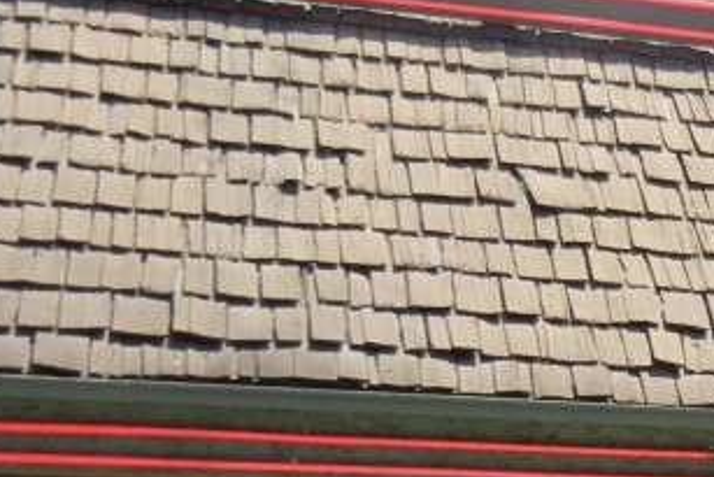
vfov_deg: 12.8
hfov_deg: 17.7
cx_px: 1063
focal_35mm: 104
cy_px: 579
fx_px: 2064
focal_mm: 5.4
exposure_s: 1/643
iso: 160
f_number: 3.5
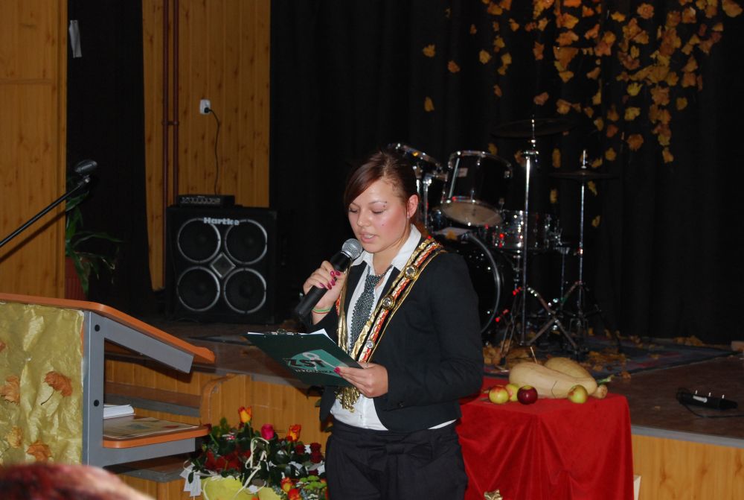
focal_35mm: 75
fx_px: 1553
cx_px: 372
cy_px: 250
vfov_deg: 18.3
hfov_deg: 26.9
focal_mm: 50
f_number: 5.6
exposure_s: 1/60
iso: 640
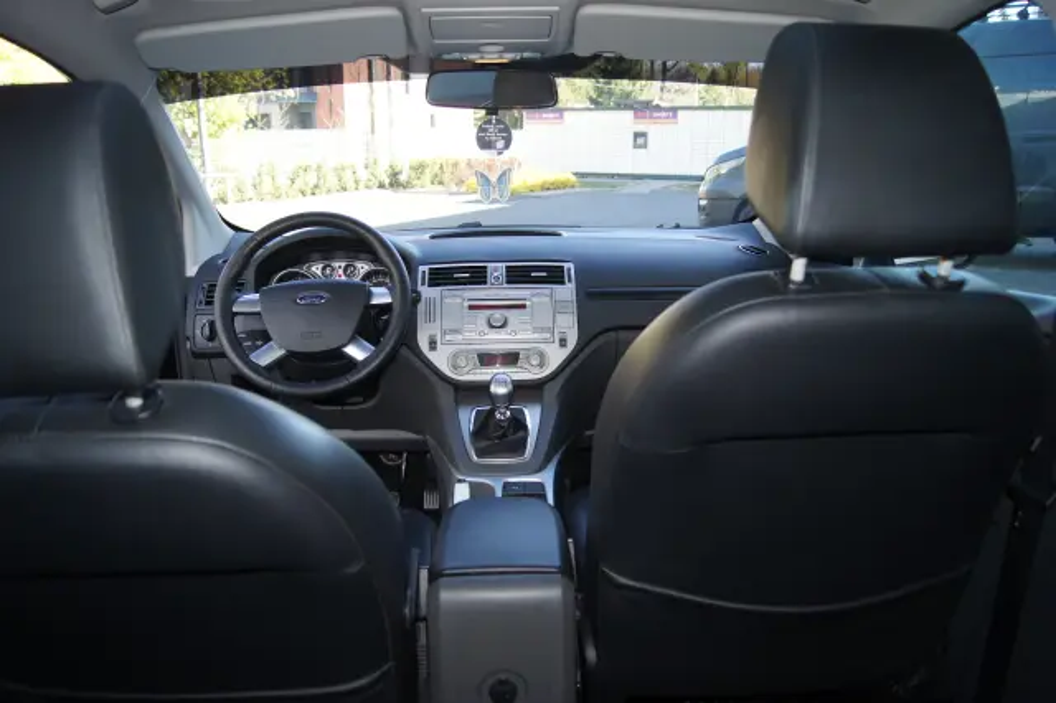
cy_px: 352
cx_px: 528
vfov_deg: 47.9
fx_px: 792
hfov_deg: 67.4
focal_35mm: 27
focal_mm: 18
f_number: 3.5
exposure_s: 1/60
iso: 100
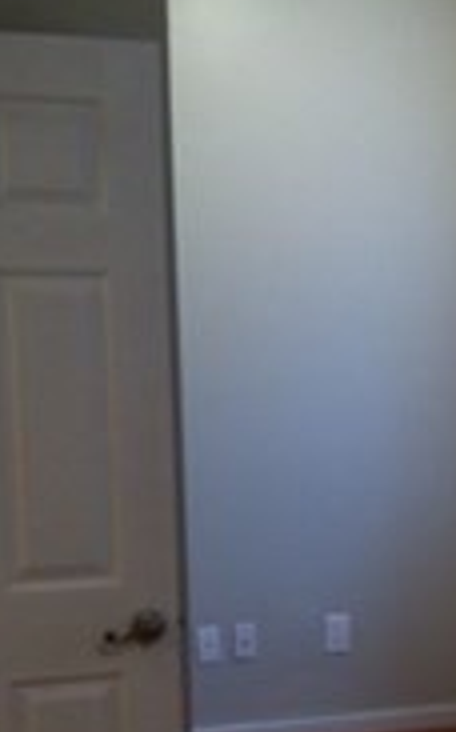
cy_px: 628
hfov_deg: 13.8
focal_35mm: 91
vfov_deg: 22.4
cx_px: 588
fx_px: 1814
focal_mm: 3.85
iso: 100
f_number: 2.8
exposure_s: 1/17
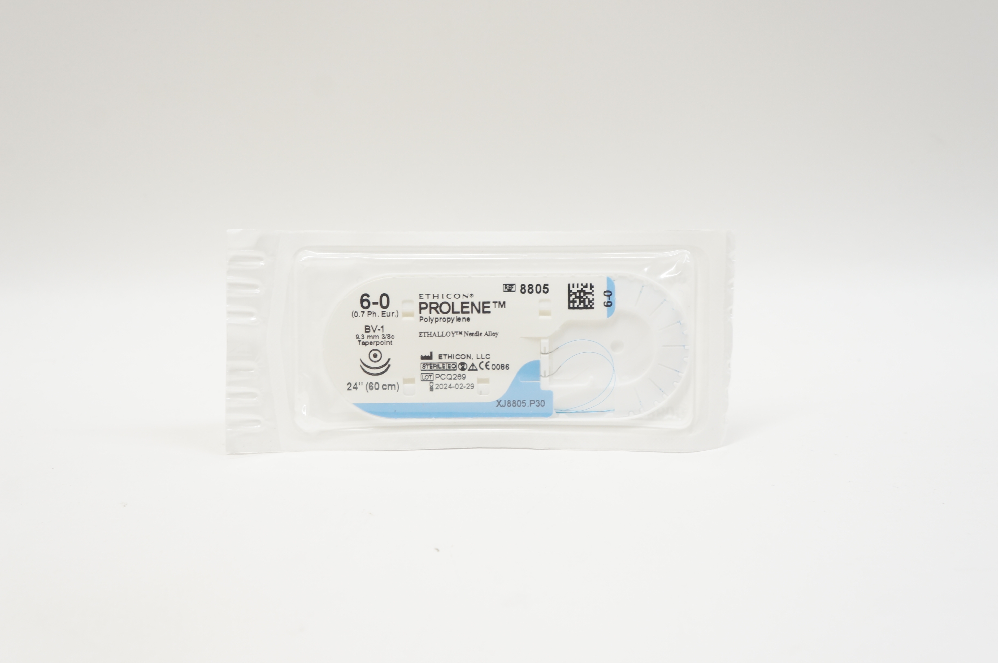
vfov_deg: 30.8
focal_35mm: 44
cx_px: 499
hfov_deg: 45.0
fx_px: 1205
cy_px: 332
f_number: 7.1
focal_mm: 29
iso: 400
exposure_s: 1/40
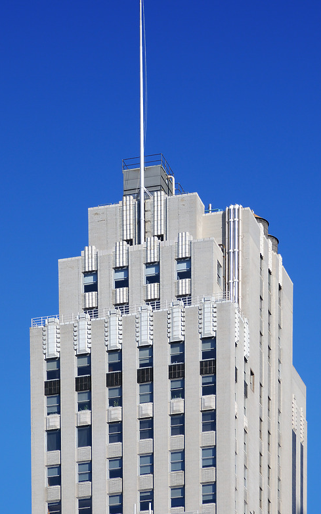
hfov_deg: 6.2
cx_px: 169
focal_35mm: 211
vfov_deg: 9.9
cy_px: 222
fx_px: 2952
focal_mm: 120
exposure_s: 1/640
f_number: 9
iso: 200
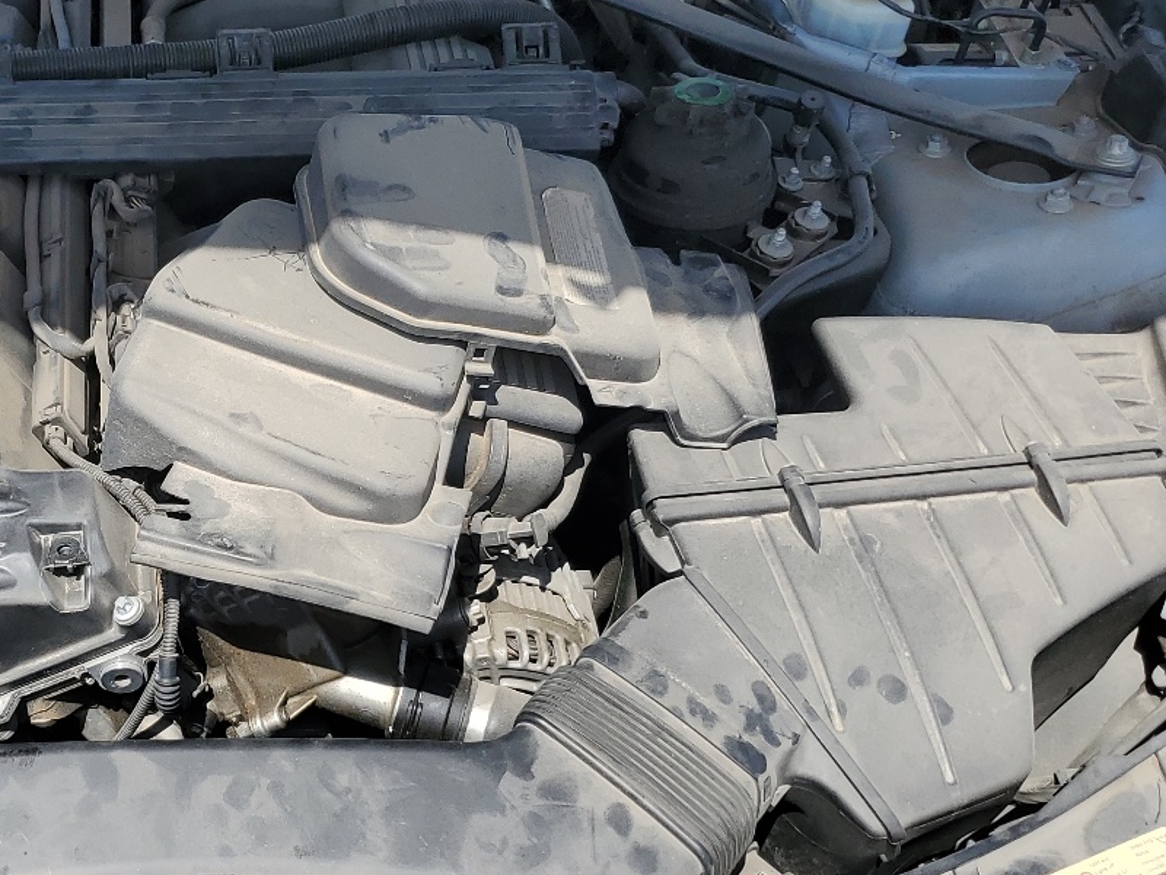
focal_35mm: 52
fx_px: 1752
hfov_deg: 35.1
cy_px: 526
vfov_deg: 28.0
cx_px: 156
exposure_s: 1/2500
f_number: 1.5
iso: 50
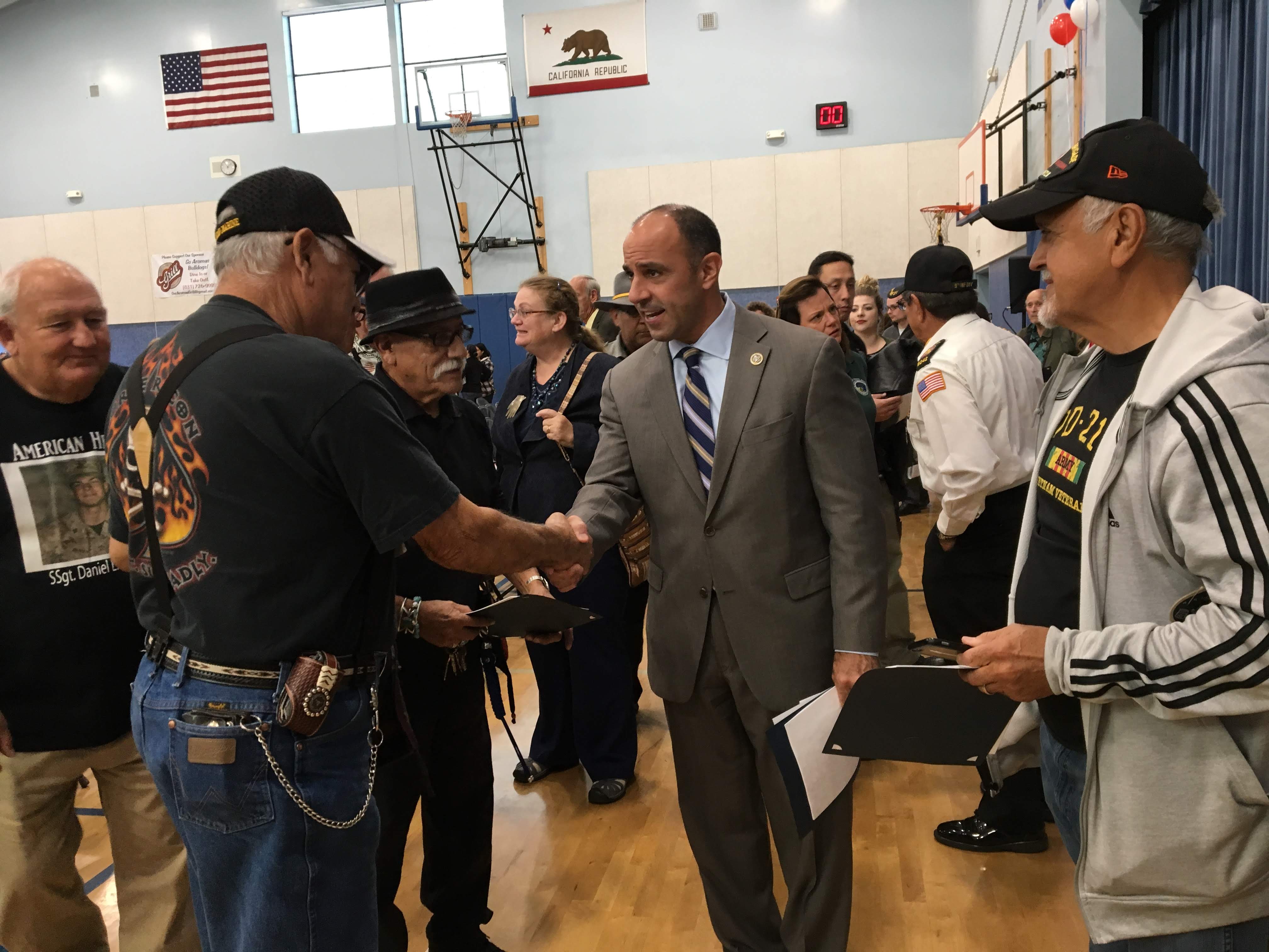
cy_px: 476
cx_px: 634
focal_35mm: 29
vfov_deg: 48.2
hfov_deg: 61.7
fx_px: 1063
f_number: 2.2
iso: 80
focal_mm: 4.15
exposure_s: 1/30
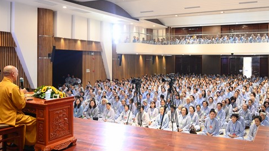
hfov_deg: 57.2
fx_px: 243
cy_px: 60
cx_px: 170
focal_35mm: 34
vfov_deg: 34.5
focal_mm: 24
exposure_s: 1/160
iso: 5000
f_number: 4
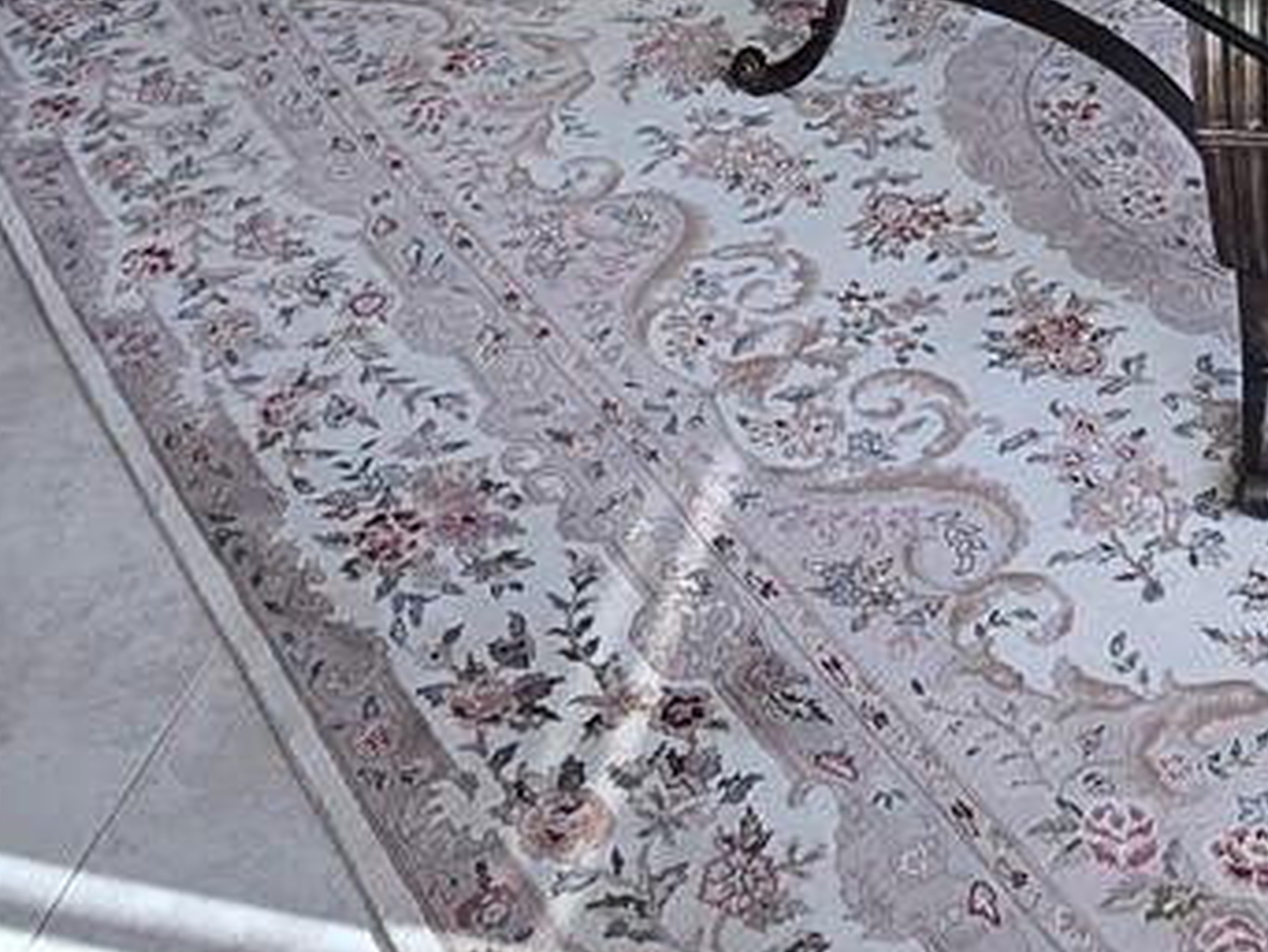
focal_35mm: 61
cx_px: 922
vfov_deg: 17.8
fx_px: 2235
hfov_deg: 31.2
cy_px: -881
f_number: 2.2
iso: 50
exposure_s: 1/131
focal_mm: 2.2
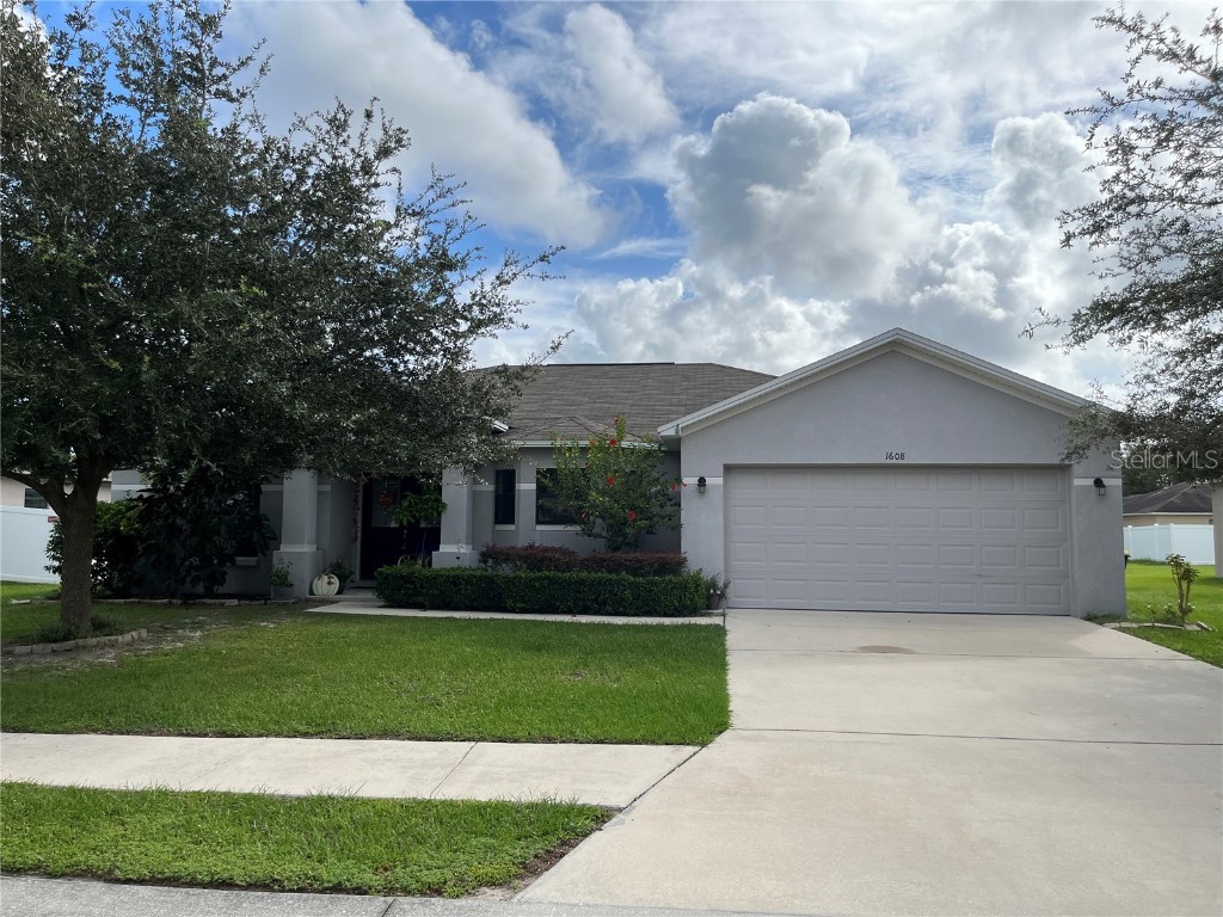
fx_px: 919
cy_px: 458
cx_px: 612
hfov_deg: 67.3
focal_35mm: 26
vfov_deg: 53.1
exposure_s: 1/4149
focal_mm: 5.1
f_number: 1.6
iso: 50
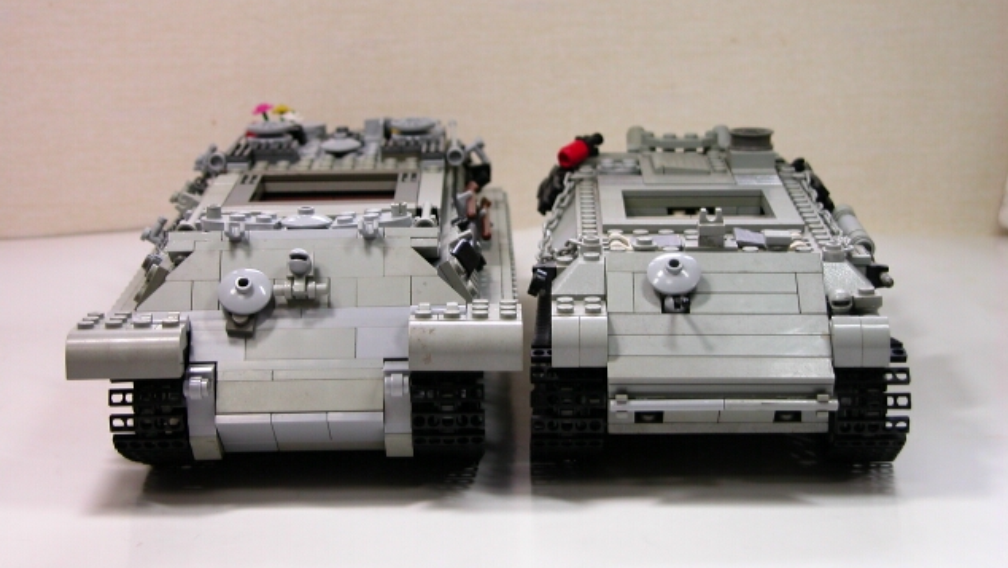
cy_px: 251
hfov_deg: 27.5
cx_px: 501
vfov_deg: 15.7
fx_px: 2059
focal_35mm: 77
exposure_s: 1/30.9
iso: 100
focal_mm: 17.8
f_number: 3.3
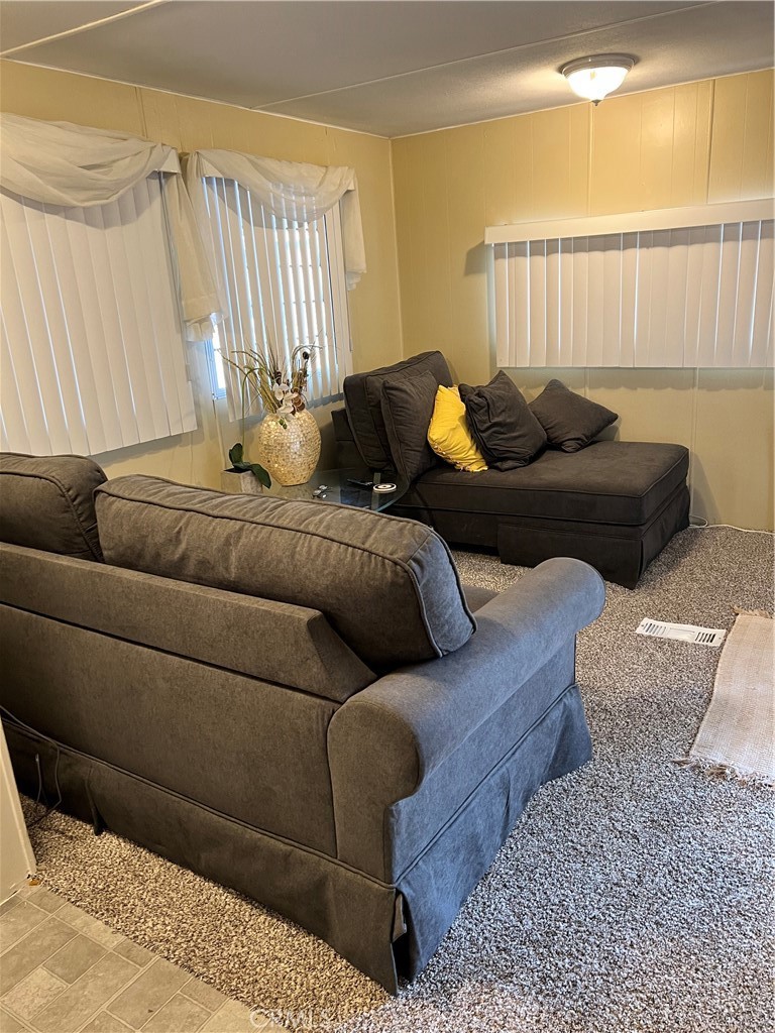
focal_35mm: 26
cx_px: 388
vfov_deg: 67.3
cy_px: 516
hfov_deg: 53.1
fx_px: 776
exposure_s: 1/60
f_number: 1.5
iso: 160
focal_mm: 5.7
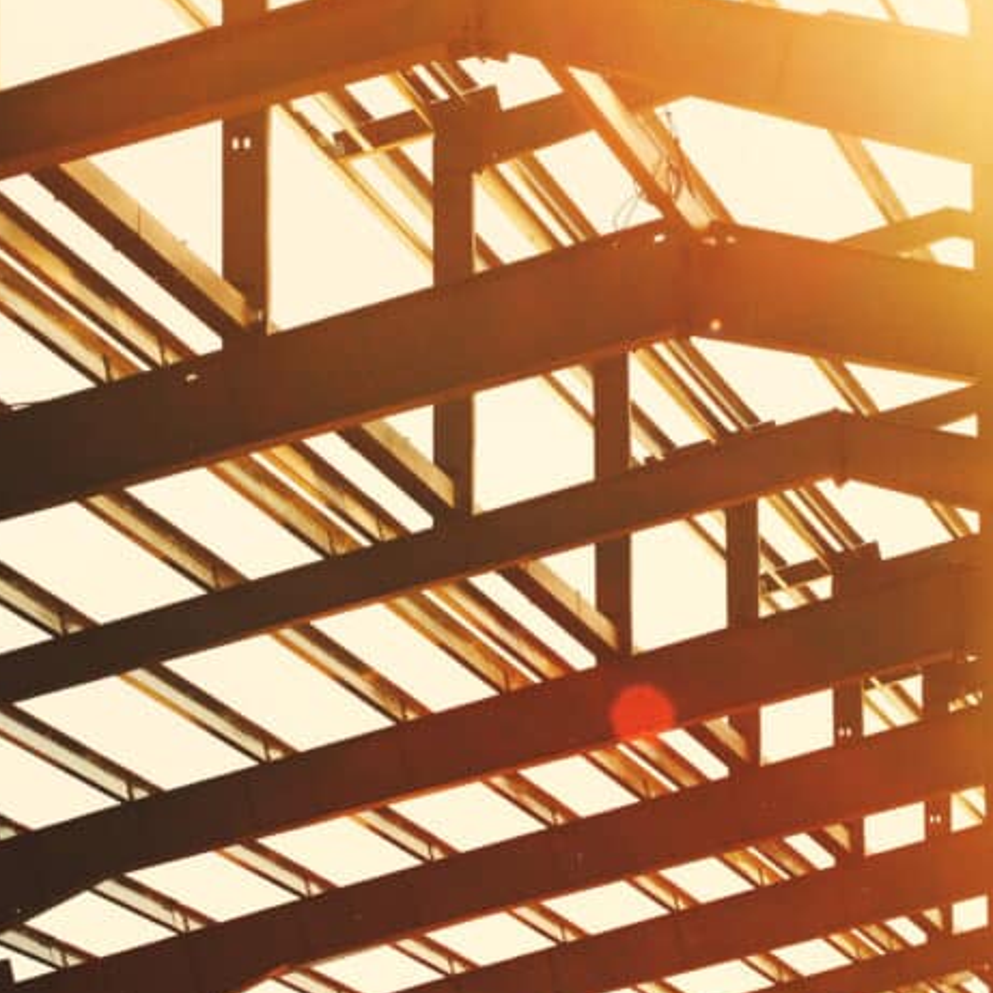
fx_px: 6199
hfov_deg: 9.1
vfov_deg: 9.2
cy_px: 508
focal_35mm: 191
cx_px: 689
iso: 400
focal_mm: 90
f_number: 13
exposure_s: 1/1250
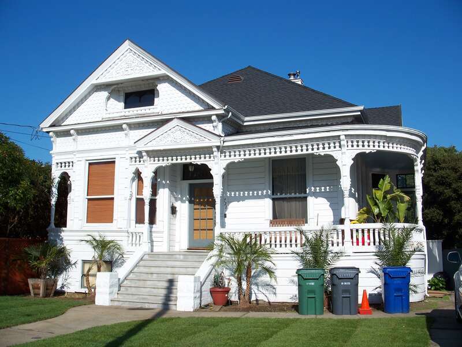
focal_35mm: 37
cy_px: 174
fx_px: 494
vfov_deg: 38.7
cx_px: 231
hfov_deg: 50.1
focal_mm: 7.8
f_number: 4
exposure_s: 1/800
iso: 64
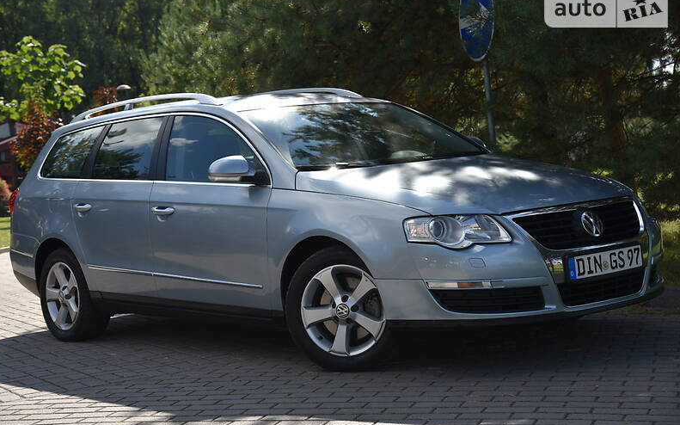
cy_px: 209
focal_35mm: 67
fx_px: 1241
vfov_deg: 19.4
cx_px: 337
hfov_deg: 30.6
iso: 200
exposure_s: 1/640
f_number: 6.3
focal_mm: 65
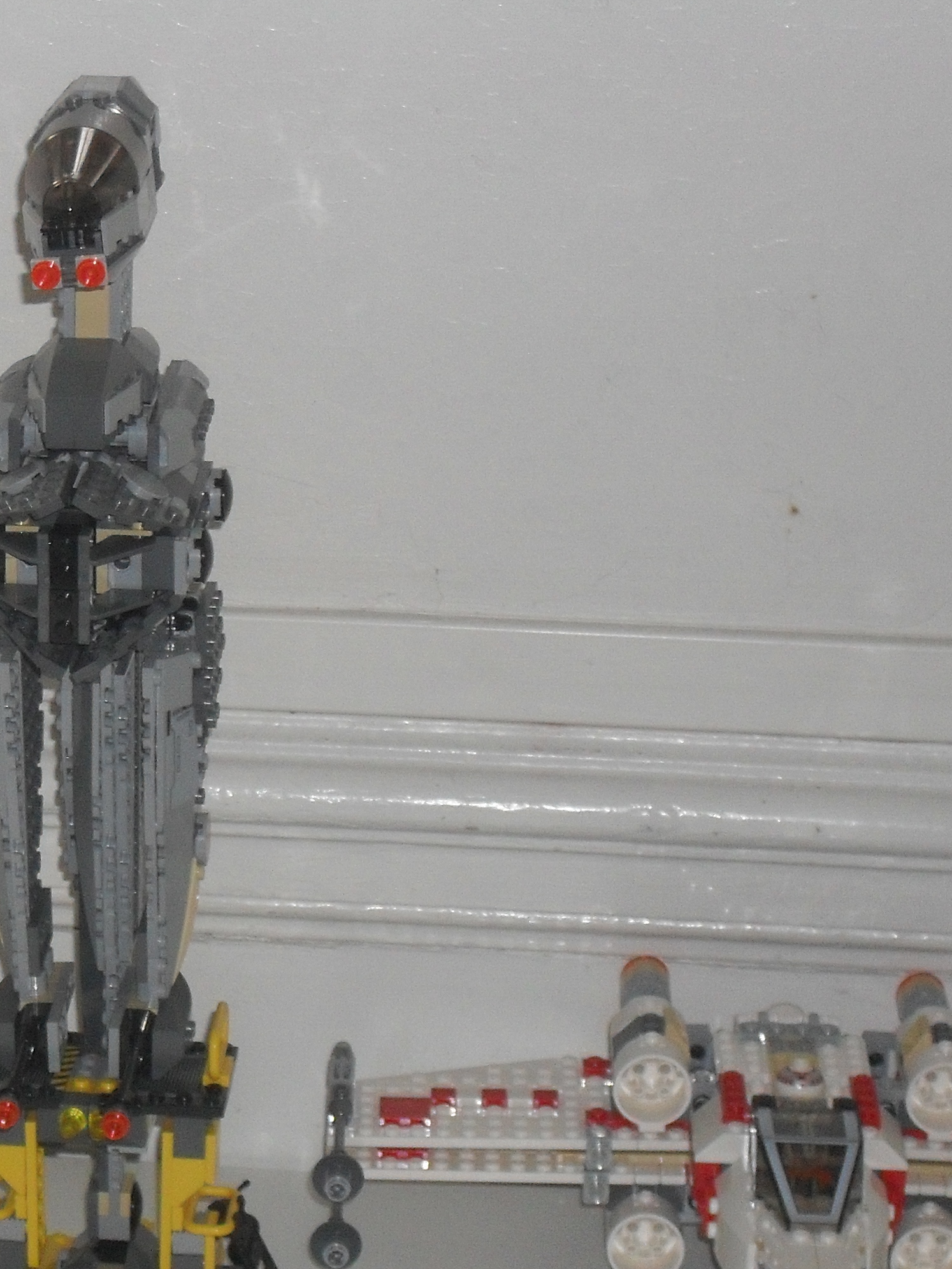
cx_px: -31
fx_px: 5170
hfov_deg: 10.4
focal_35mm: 141
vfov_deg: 14.0
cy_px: 840
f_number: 5
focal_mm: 13.6
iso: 200
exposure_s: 1/60
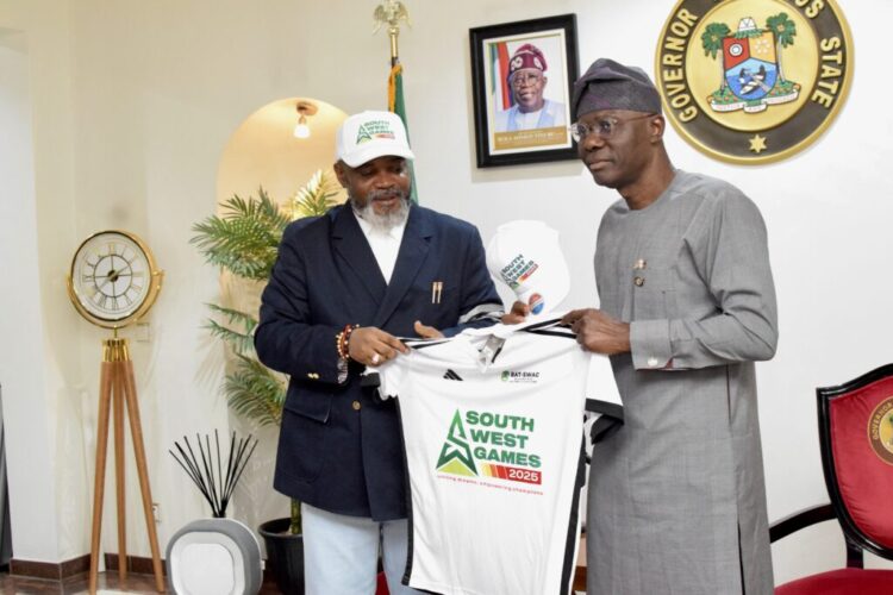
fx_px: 1302
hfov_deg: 37.9
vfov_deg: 25.8
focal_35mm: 52
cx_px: 446
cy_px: 298
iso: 6400
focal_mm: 35
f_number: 4.5
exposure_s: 1/125
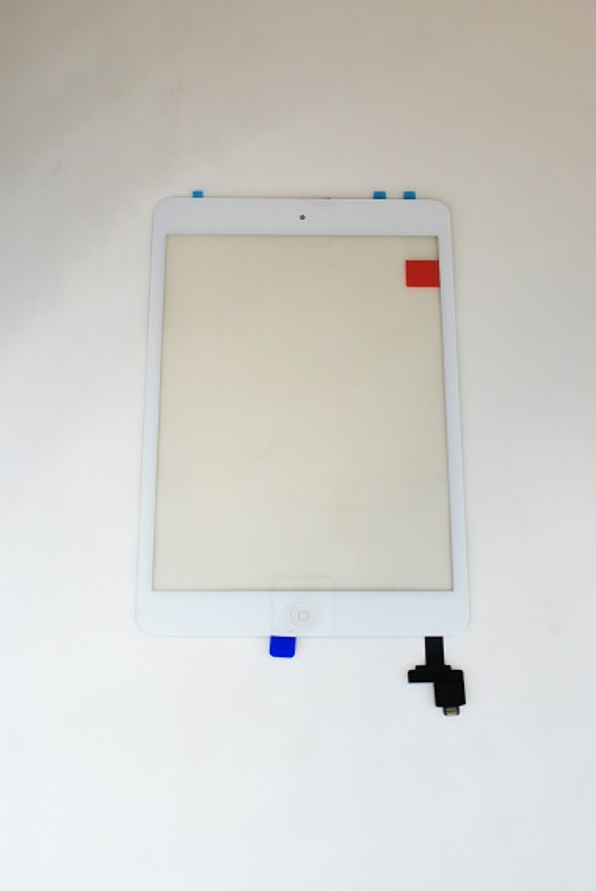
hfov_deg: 29.9
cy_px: 446
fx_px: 1115
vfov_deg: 43.6
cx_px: 298
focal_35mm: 45
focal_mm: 30
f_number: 5
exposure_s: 1/160
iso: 1600
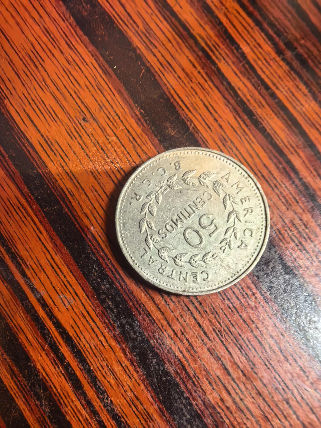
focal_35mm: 24
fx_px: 297
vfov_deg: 71.6
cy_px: 214
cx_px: 160
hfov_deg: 56.8
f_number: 2.2
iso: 1600
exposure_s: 1/100
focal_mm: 1.95
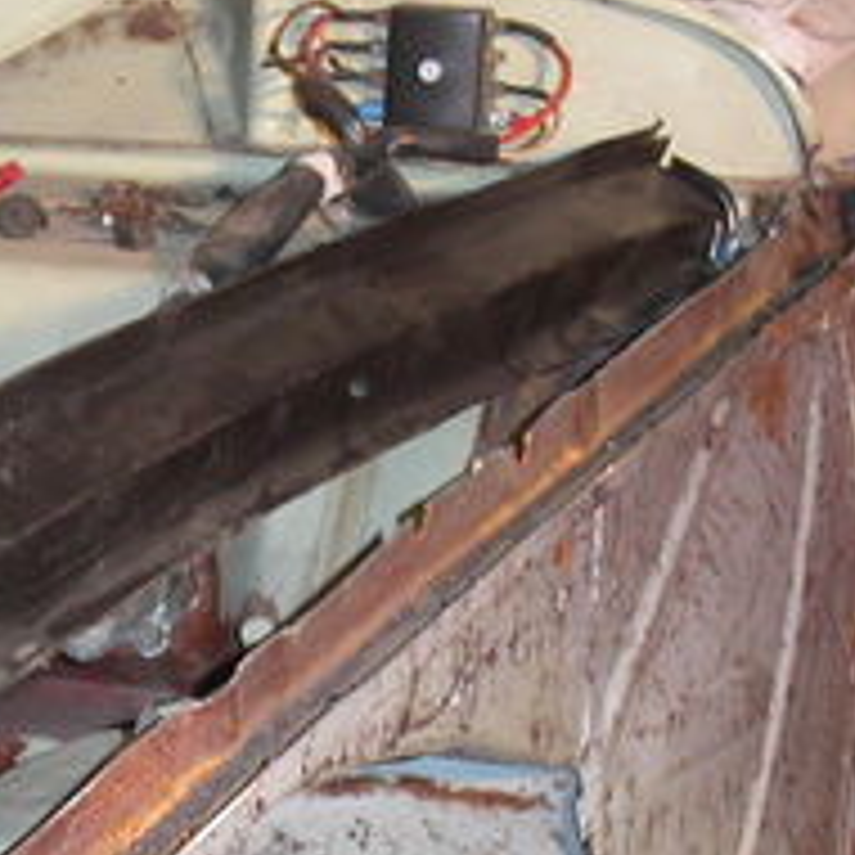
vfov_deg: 15.3
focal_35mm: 113
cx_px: 68
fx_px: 3158
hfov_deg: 15.2
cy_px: 720
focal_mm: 7.8
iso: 100
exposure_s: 1/30
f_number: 2.8
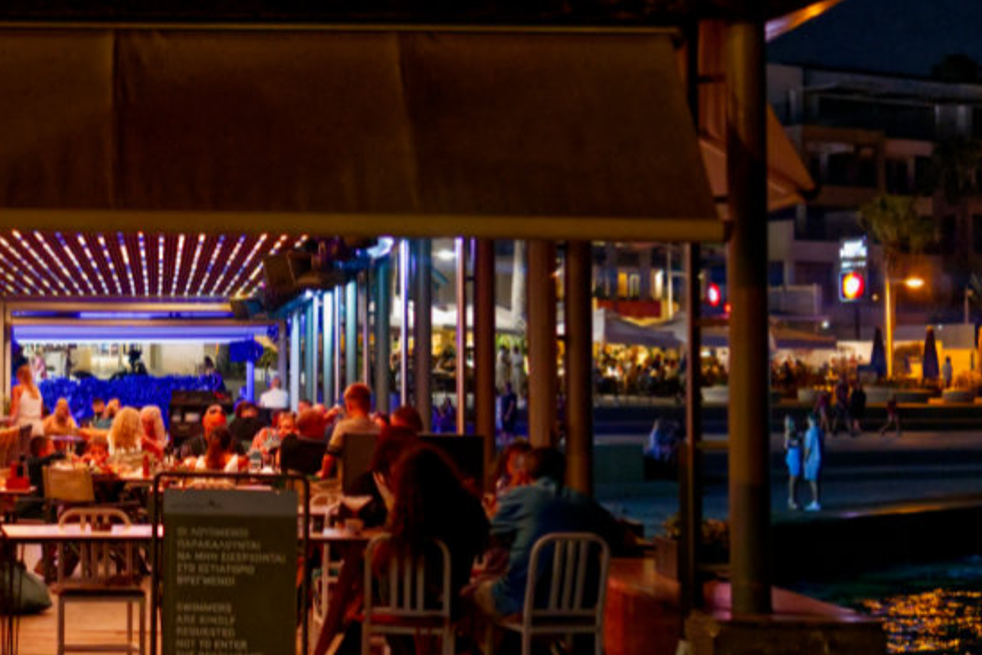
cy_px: 293
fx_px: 2291
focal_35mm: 84
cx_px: 181
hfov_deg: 23.8
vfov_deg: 16.3
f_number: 2
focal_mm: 30
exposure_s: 1/80
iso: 6400
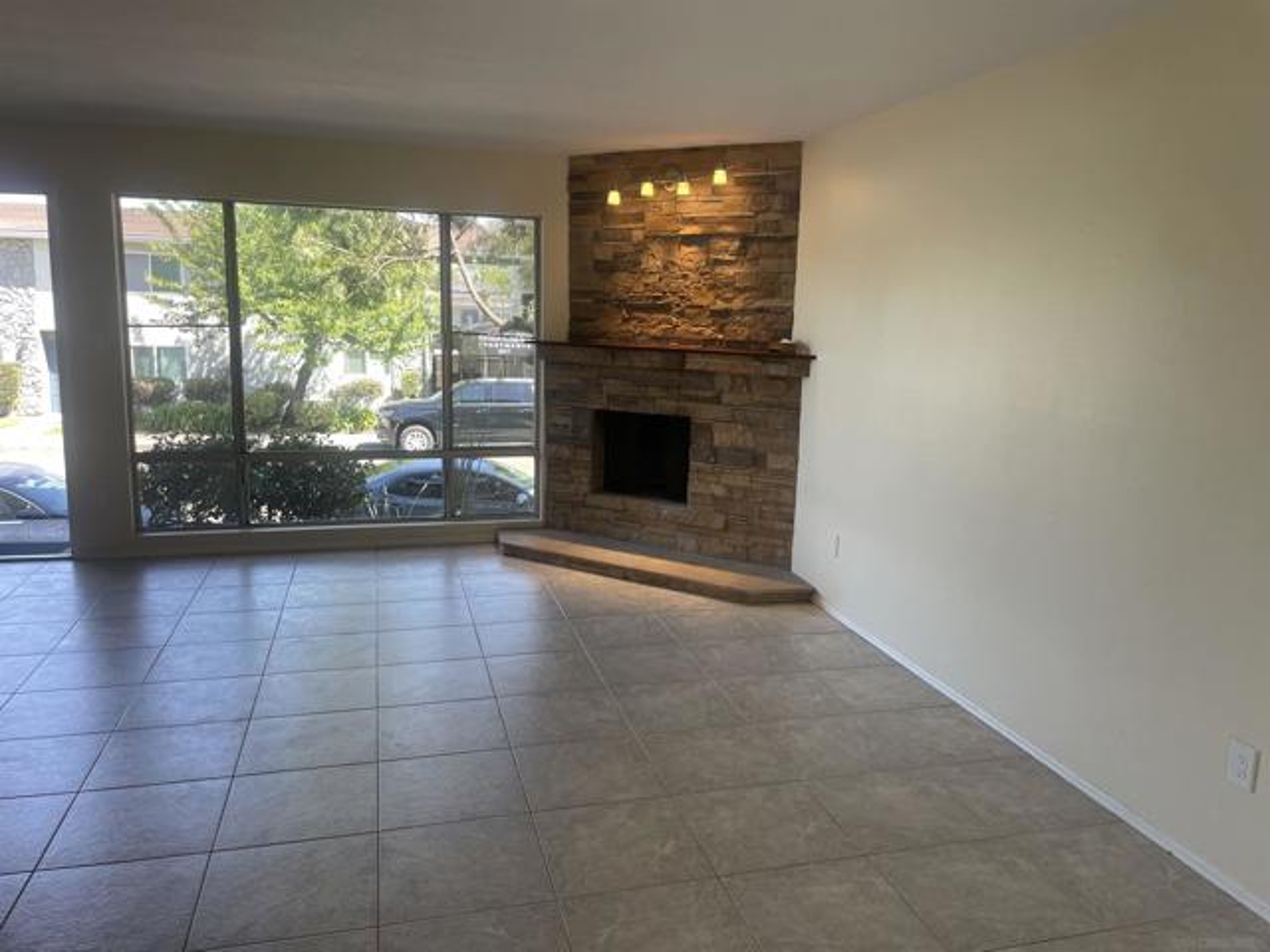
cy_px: 476
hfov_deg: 67.3
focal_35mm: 26
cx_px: 635
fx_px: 954
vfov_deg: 53.1
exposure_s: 1/139
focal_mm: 4.2
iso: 32
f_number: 1.6
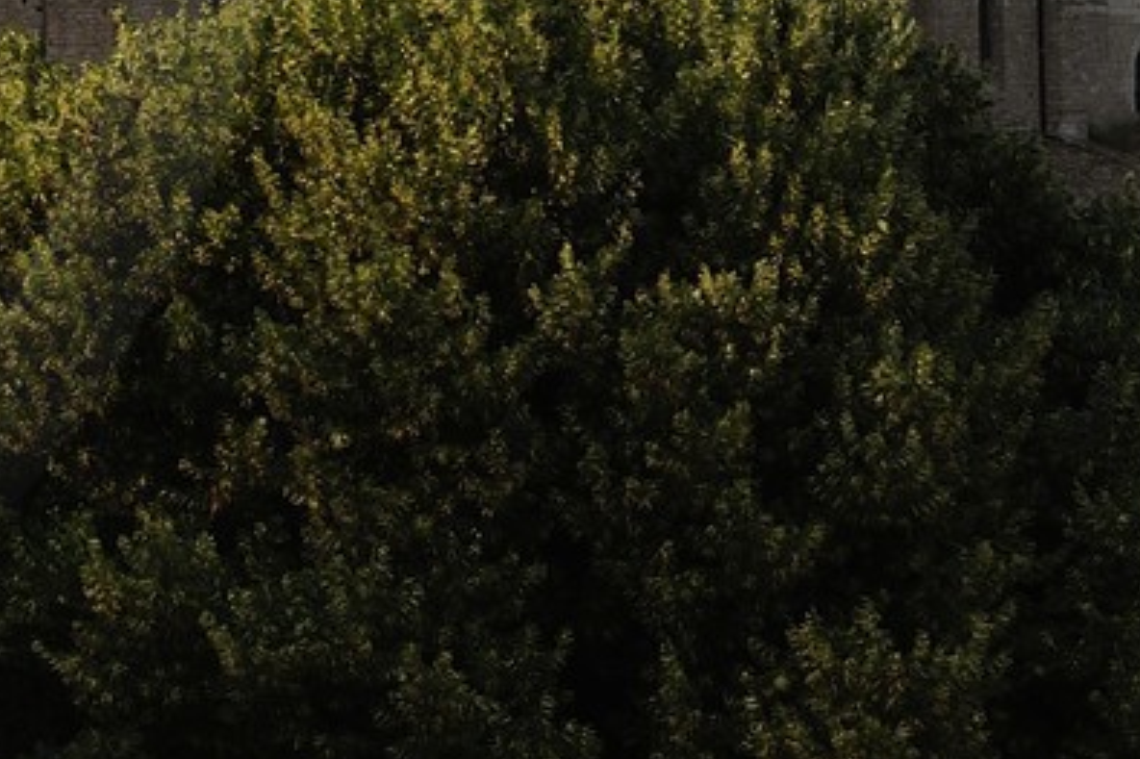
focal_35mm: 154
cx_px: -900
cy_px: -254
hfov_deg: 12.2
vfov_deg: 8.8
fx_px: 4874
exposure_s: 1/160
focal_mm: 38
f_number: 11
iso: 200
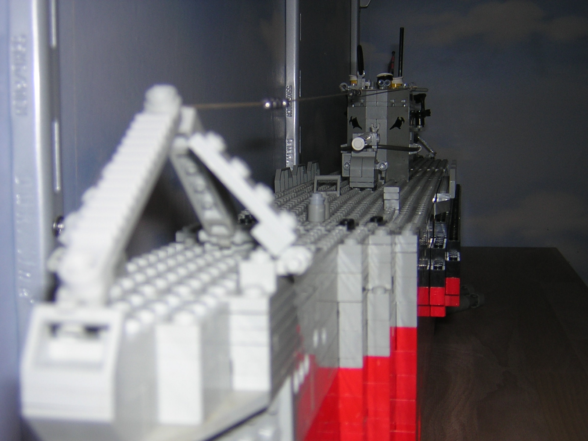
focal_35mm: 51
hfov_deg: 37.5
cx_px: 294
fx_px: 866
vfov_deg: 28.6
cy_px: 220
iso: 100
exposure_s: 1/60.1
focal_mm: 6.6
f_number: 3.1
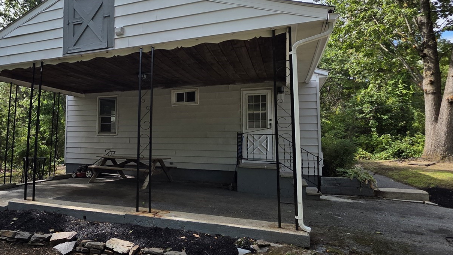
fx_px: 288
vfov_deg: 47.6
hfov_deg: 73.3
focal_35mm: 24
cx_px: 141
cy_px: 117
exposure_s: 1/1276
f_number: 1.9
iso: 40
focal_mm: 2.2
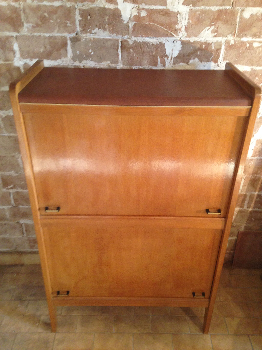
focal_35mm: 33
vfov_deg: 55.4
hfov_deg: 42.9
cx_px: 131
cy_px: 175
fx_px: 333
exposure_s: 1/20
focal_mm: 4.12
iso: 200
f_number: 2.4
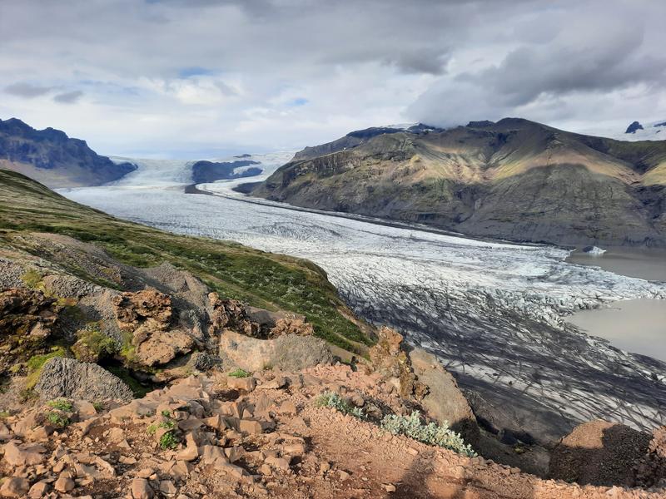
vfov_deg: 54.9
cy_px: 250
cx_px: 333
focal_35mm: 25
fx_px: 481
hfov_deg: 69.4
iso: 32
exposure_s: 1/1062
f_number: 2
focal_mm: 4.6
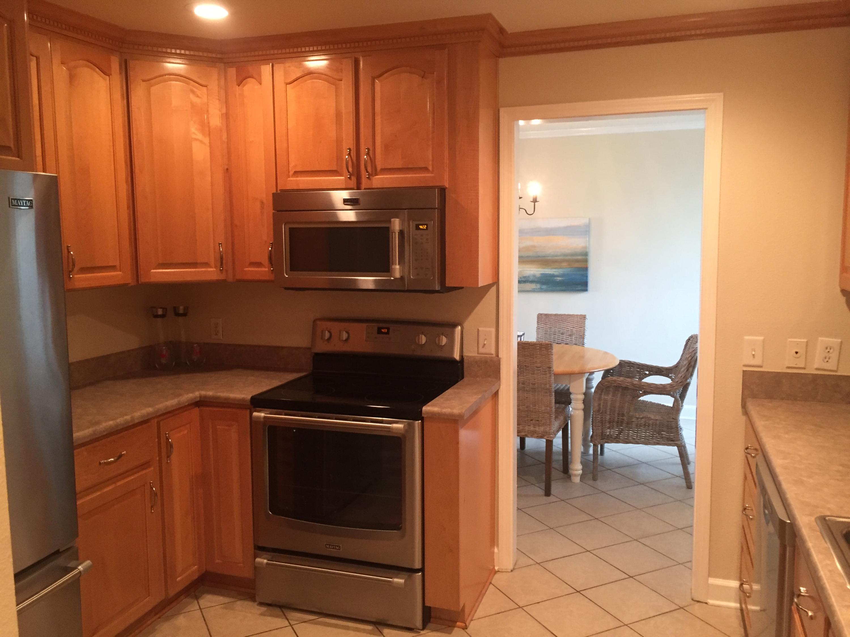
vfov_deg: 48.2
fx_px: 712
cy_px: 318
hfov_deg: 61.7
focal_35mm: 29
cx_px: 425
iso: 160
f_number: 2.2
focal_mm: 4.15
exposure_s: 1/30
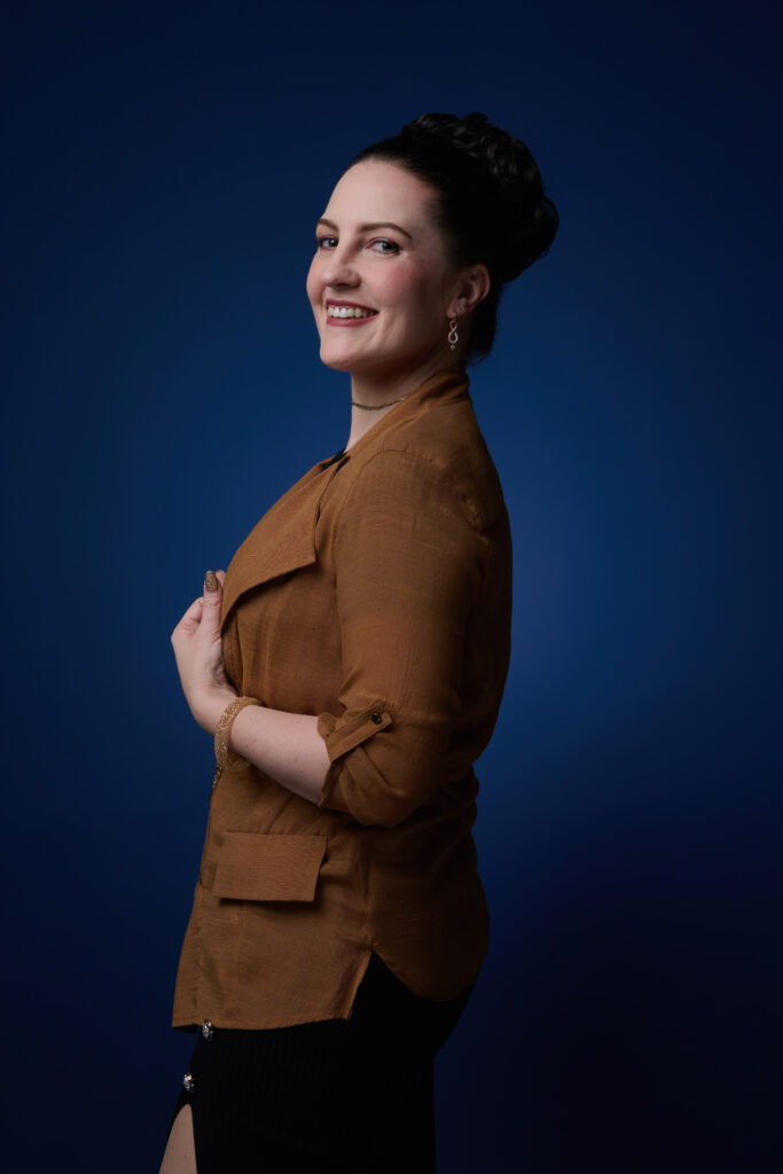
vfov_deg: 19.5
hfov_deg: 13.0
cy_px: 587
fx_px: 3424
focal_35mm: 105
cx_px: 392
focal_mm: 105
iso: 100
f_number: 9
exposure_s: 1/160
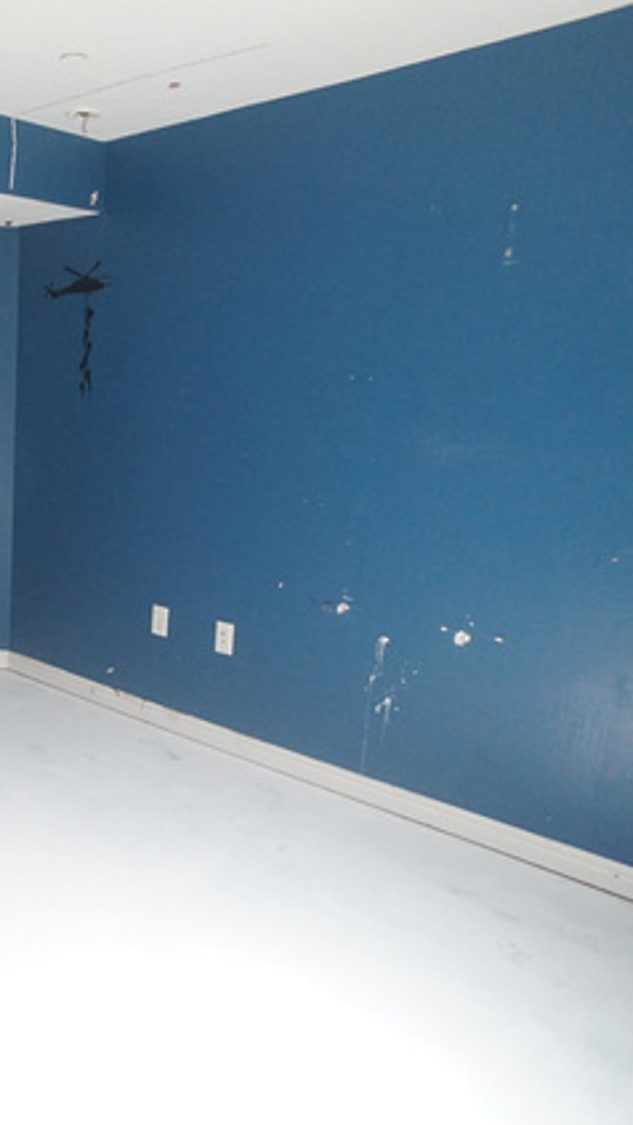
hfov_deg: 28.7
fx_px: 1134
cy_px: 564
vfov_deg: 52.8
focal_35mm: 38
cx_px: -37
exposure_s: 1/160
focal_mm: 16
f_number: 4
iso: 1600
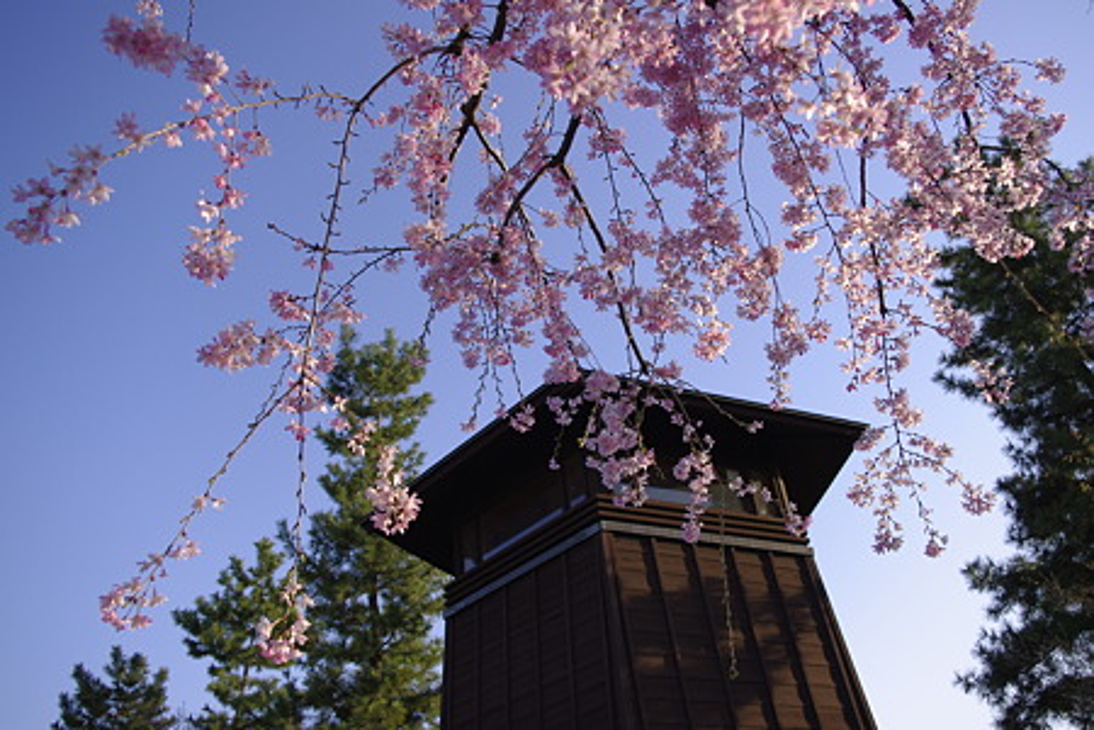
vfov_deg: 43.6
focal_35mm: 30
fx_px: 912
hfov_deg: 61.9
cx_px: 547
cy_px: 365
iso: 100
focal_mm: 20
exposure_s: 1/250
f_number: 4.5
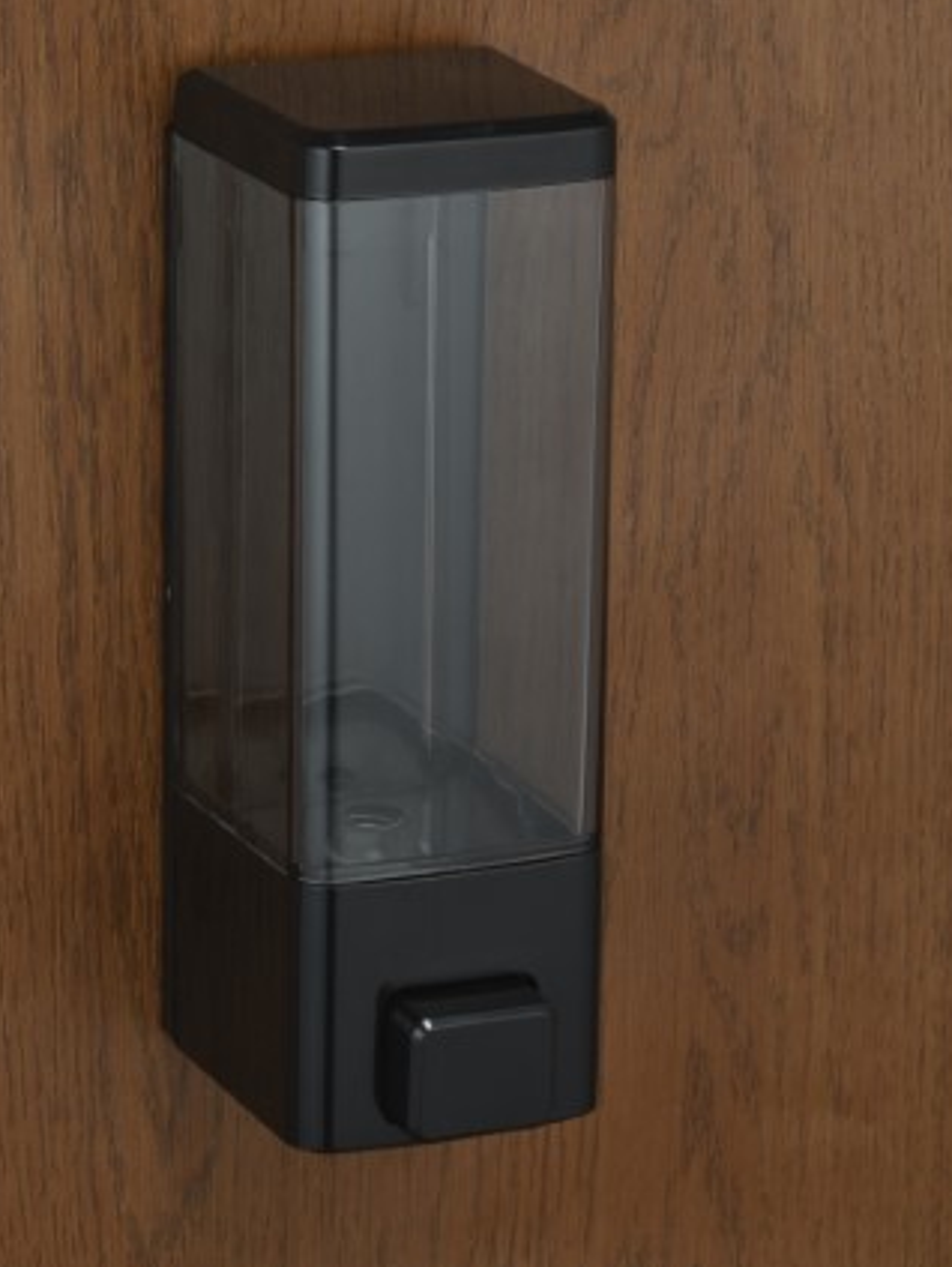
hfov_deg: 8.6
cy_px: 581
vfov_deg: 11.4
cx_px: 398
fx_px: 6334
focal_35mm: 173
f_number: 16
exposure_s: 1/30
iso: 125
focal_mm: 85
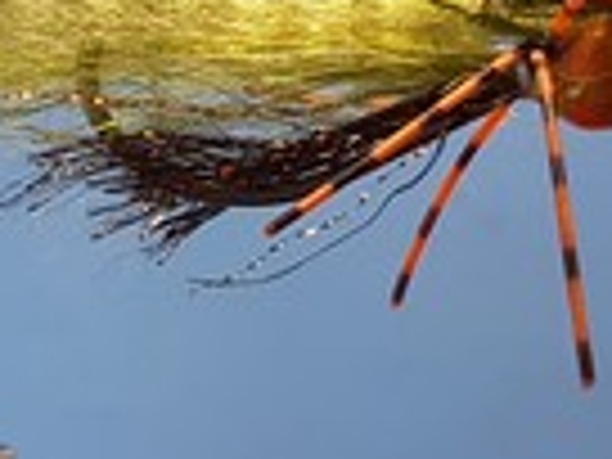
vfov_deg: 20.9
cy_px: 54
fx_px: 1220
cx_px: 36
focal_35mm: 69
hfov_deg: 27.0
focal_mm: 4.2
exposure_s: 1/100
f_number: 1.7
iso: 64
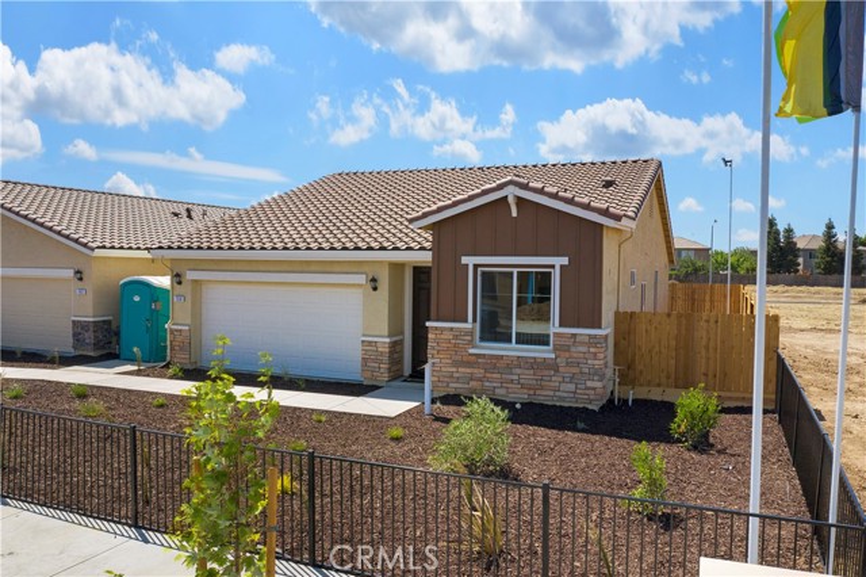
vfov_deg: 46.4
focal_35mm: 28
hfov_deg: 65.5
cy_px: 288
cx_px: 433
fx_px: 673
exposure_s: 1/320
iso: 400
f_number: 6.3
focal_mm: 10.26
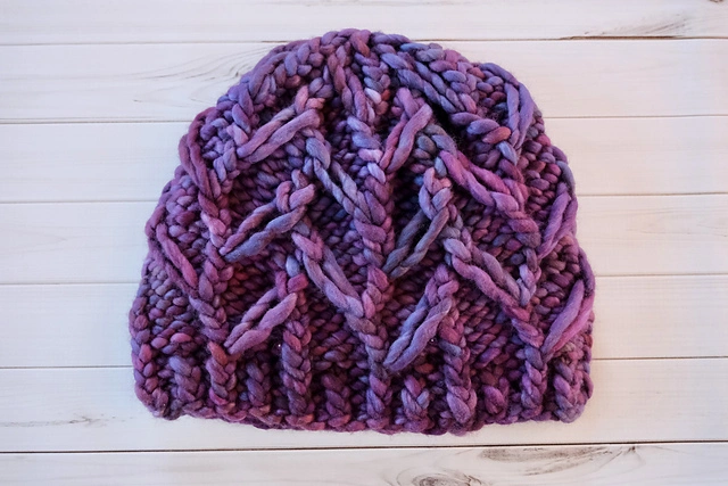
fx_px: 667
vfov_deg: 40.0
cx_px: 364
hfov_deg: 57.2
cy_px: 243
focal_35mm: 33
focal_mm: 22.3
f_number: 4
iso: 3200
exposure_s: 1/100
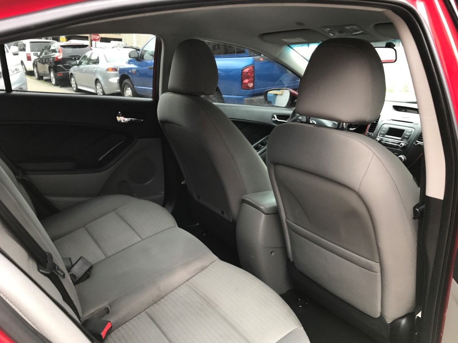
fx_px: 370
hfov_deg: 63.4
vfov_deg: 49.7
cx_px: 229
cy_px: 172
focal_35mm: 28
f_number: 1.8
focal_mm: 3.99
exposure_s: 1/90
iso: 40
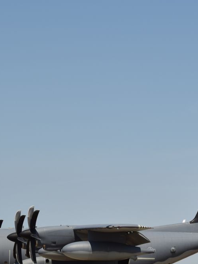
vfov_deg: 13.6
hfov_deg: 10.2
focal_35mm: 145
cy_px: 176
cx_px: 172
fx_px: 1106
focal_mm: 42
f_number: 10
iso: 100
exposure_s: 1/320
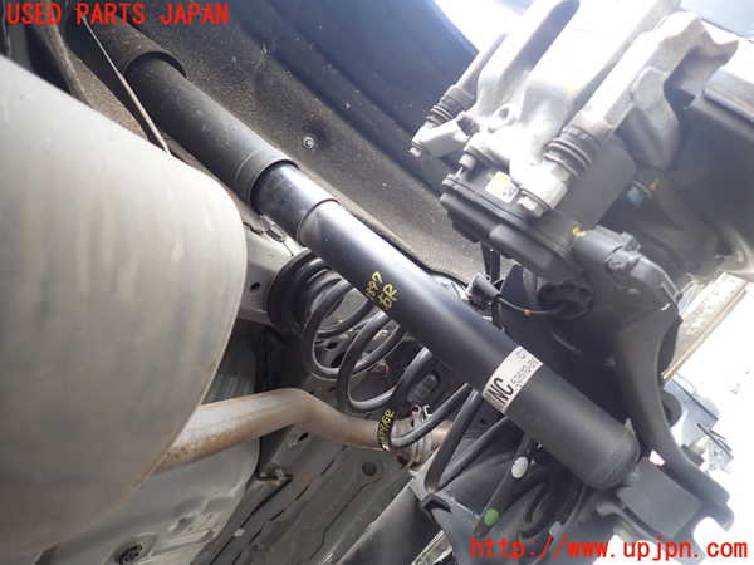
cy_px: 282
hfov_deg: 69.4
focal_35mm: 25
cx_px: 377
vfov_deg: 54.9
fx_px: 545
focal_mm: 4.5
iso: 100
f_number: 2
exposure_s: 1/60
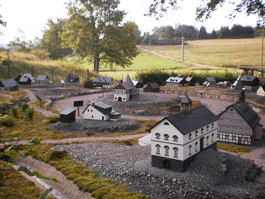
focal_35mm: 42
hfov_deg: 44.8
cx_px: 132
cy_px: 100
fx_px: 322
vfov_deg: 34.3
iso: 100
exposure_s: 1/250
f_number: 3.5
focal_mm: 7.4
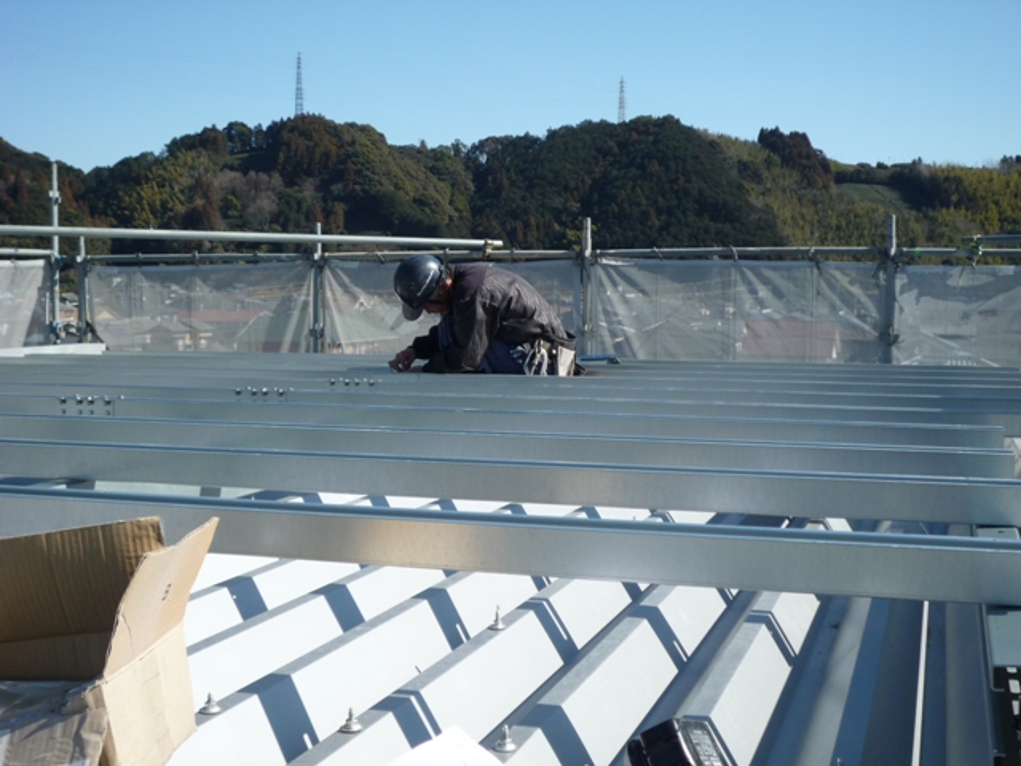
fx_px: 1386
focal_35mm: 47
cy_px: 383
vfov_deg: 30.9
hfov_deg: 40.4
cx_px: 510
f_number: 4.3
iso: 100
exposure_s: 1/800
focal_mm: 8.3
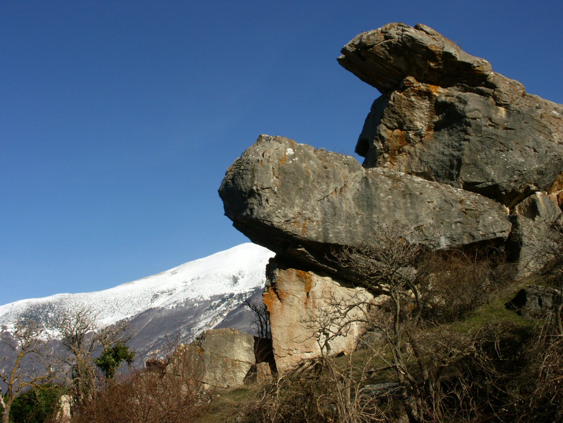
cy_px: 212
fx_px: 732
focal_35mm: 45
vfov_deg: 32.2
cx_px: 282
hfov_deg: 42.1
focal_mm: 11.64
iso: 100
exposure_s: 1/400
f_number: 9
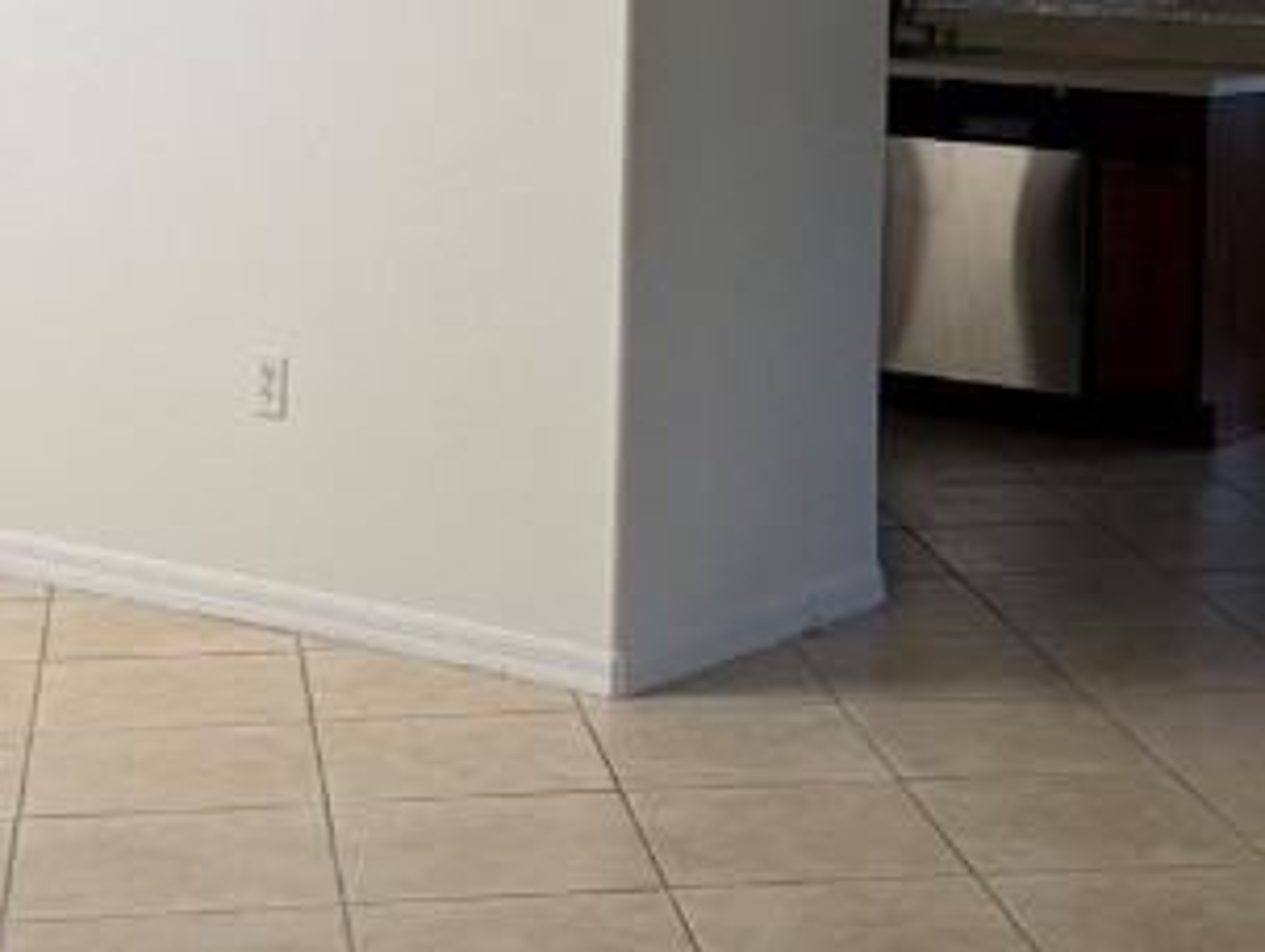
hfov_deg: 24.0
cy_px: -8
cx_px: 802
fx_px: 2964
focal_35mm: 81
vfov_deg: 17.8
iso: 100
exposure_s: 1/120
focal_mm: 6.76
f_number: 1.78
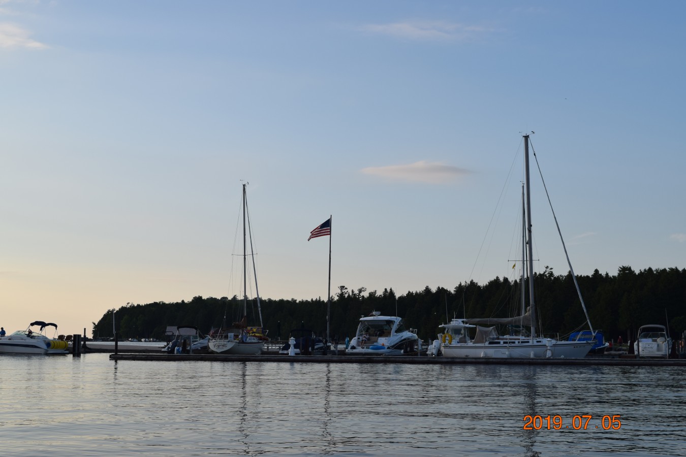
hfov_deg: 36.9
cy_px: 228
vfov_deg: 25.1
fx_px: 1029
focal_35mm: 54
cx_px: 343
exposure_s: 1/320
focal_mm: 36
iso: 200
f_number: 9
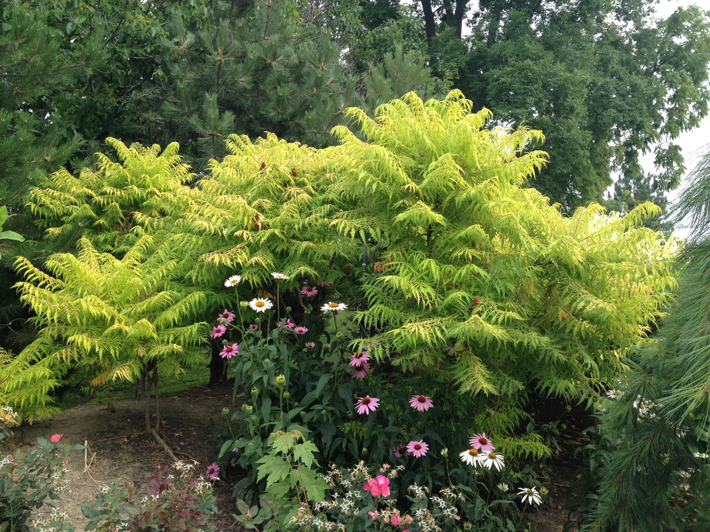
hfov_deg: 52.6
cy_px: 266
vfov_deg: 40.7
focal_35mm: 35
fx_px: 718
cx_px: 355
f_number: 2.4
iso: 50
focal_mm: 4.28
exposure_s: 1/431
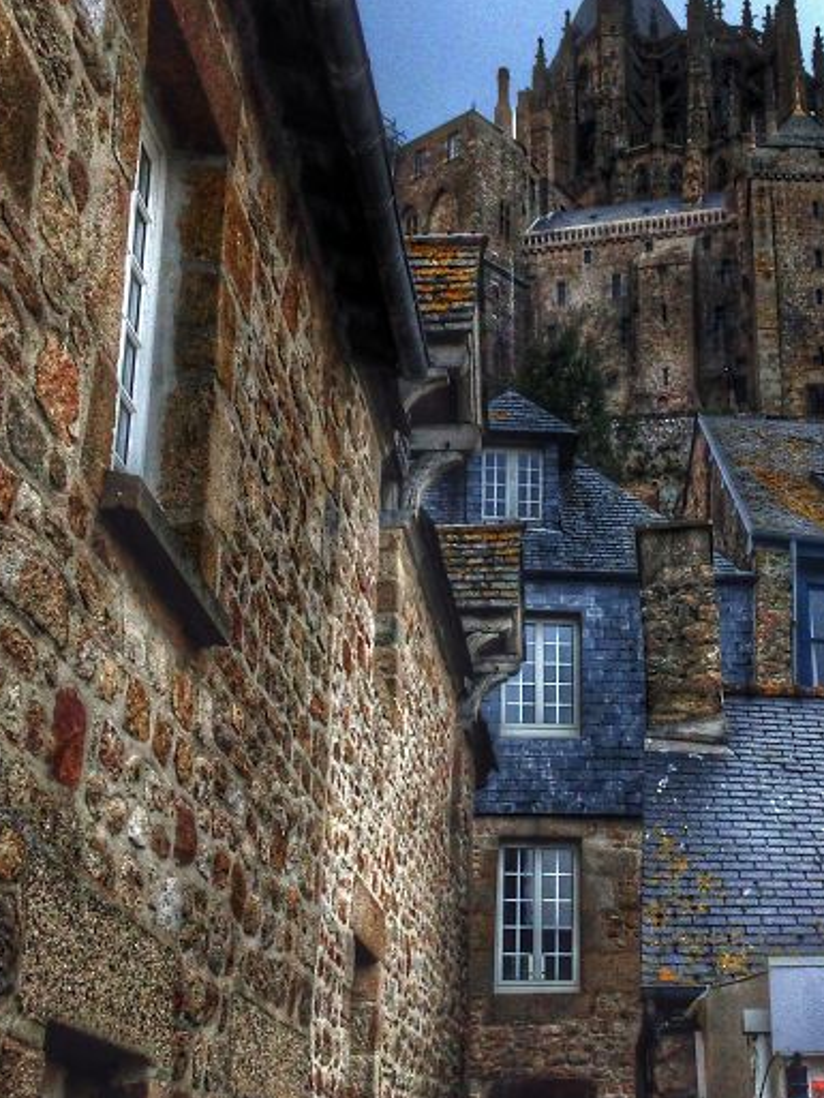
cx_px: 648
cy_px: 575
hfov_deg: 24.1
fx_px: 1904
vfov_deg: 32.2
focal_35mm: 60
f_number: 2.4
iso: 80
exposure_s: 1/120
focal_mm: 4.12
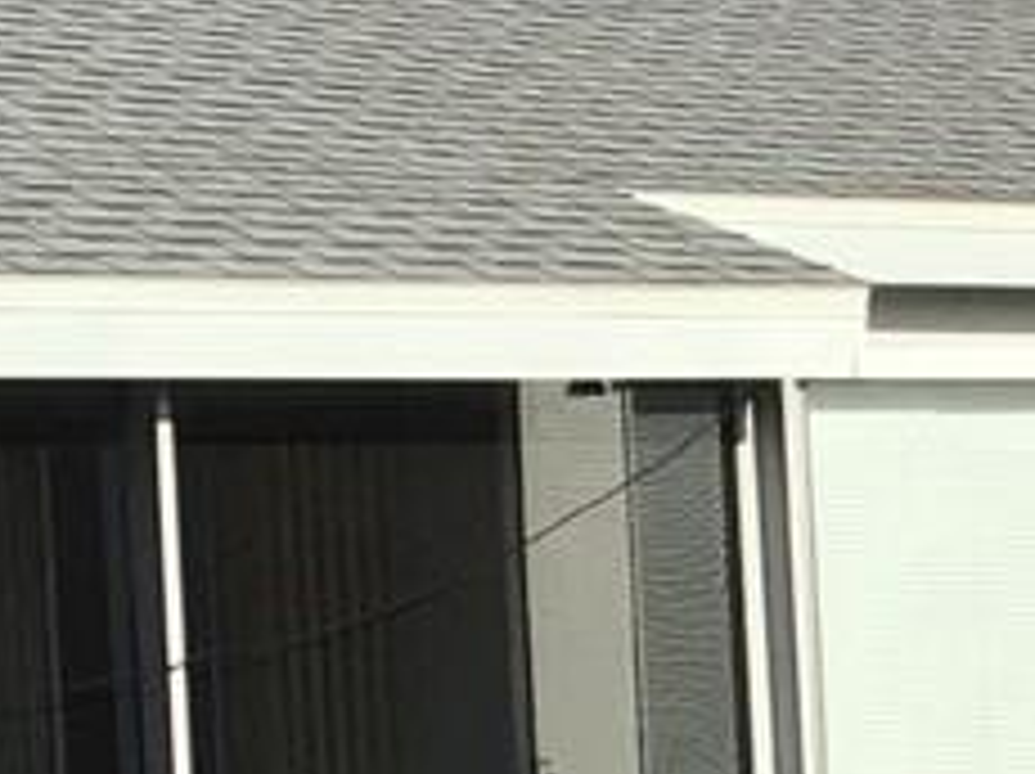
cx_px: 1404
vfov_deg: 6.8
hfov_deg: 9.0
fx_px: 6452
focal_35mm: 216
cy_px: 810
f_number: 2.4
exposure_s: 1/1567
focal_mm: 3.3
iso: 25
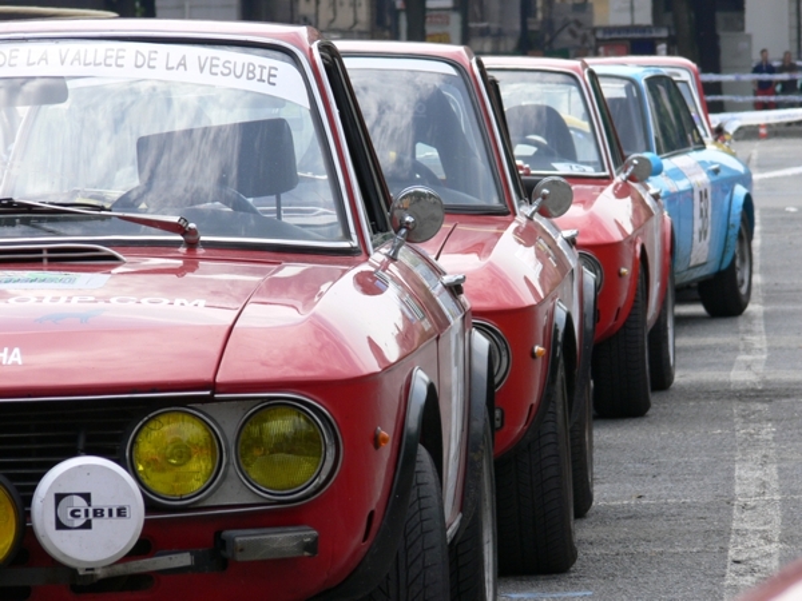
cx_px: 401
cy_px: 300
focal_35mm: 351
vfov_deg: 4.2
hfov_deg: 5.6
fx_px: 8132
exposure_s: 1/160
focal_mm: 74.2
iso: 80
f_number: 6.3
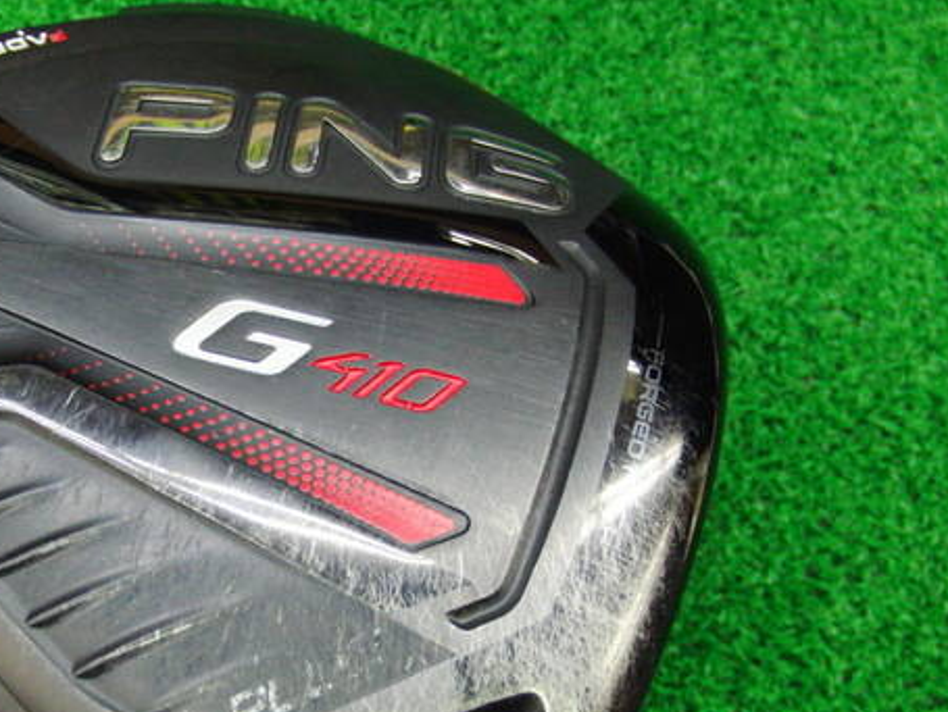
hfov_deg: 36.3
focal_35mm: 52
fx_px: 1425
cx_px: 302
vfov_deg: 27.9
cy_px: 460
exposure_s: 1/30
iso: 400
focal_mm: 6.42
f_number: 3.6
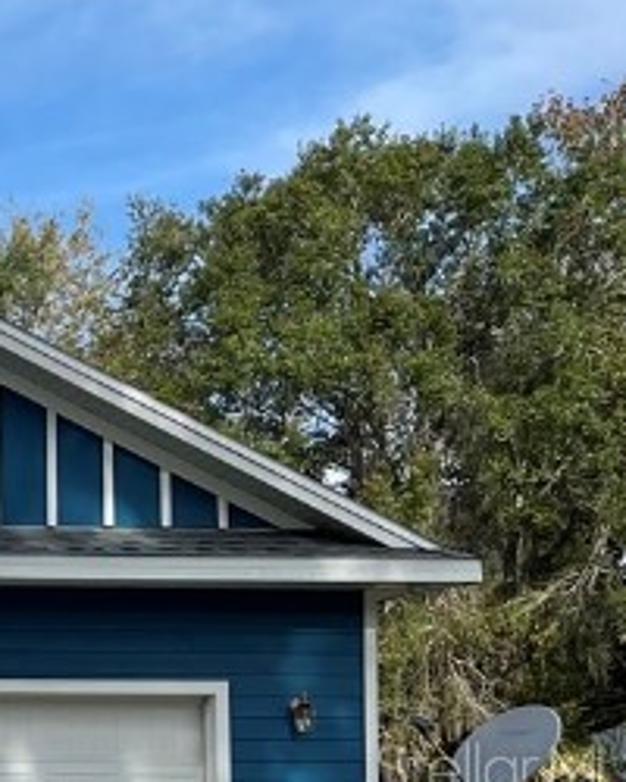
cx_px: -933
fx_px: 2316
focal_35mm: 100
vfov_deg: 18.7
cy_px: 766
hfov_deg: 12.0
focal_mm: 5.1
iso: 32
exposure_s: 1/2717
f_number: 1.6
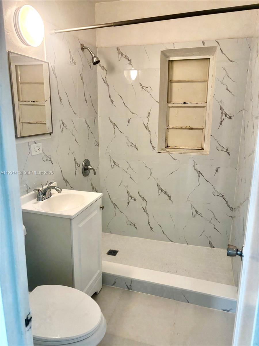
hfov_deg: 53.1
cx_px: 130
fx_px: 259
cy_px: 173
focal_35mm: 26
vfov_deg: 67.3
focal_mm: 5.96
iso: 125
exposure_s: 1/120
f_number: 1.6
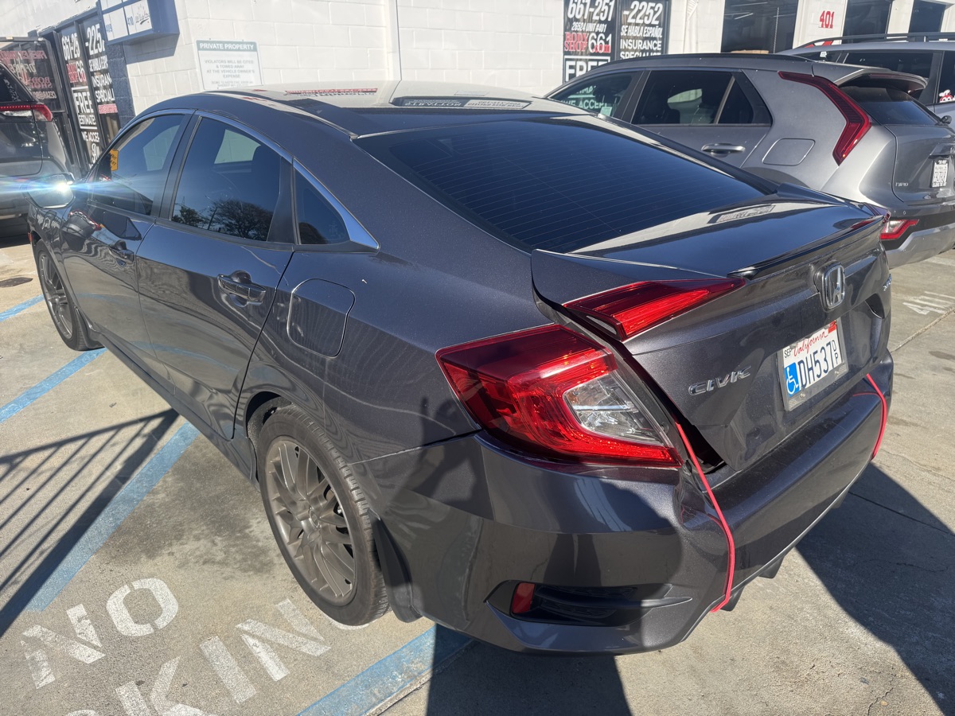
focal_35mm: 24
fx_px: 662
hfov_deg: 71.6
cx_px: 478
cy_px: 358
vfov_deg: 56.8
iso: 80
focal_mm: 6.76
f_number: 1.78
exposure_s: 1/2105
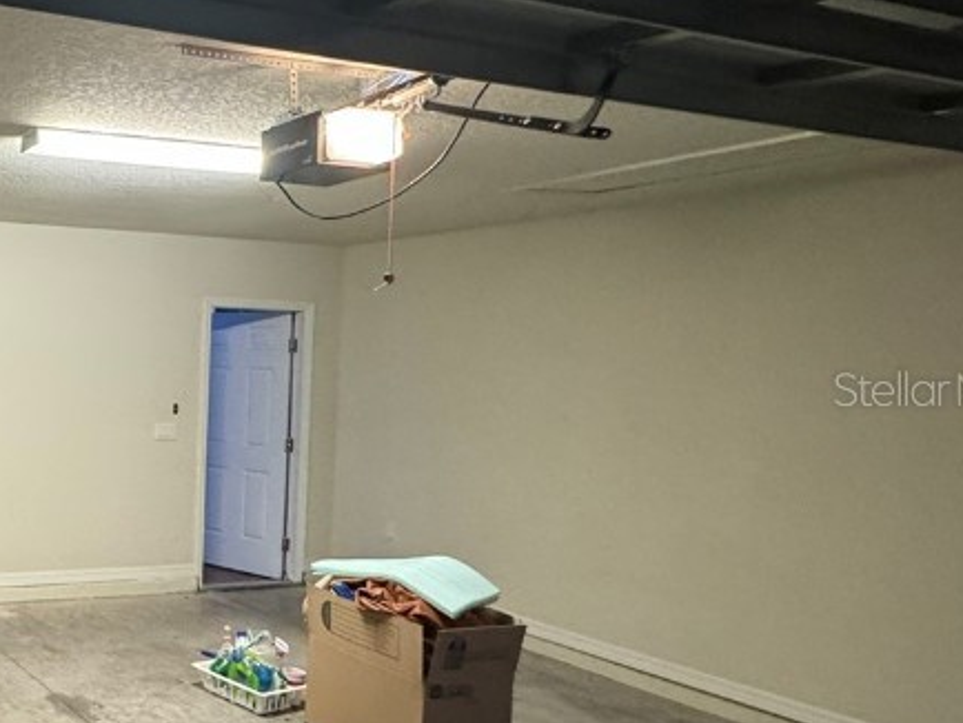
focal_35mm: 33
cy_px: 388
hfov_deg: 43.2
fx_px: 919
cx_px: -93
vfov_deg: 43.0
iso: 640
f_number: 2.2
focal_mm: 2.22
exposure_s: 1/60
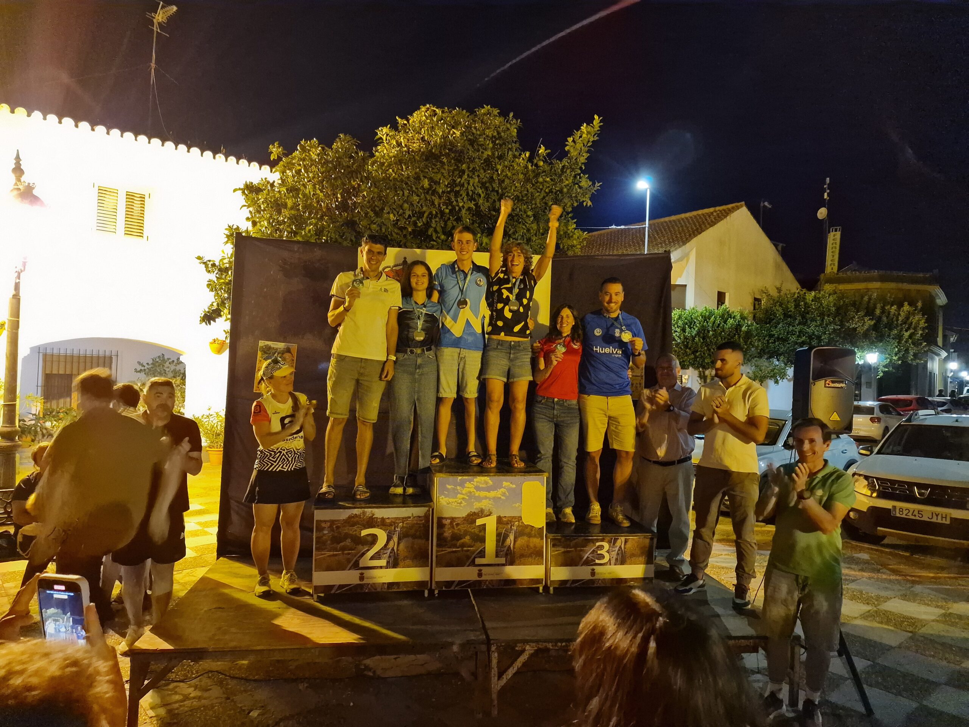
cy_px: 364
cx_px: 484
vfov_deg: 58.9
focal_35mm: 23
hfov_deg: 73.9
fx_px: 644
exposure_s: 1/25
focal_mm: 6.4
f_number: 1.8
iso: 800
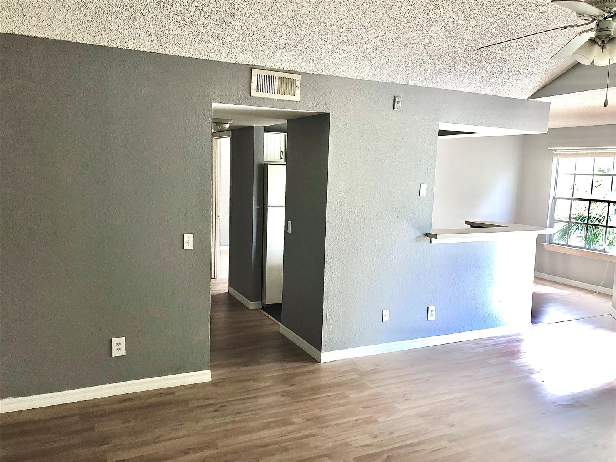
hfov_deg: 63.4
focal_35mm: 28
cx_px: 308
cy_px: 231
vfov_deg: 49.7
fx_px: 498
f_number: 1.8
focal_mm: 4
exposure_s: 1/40
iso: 25
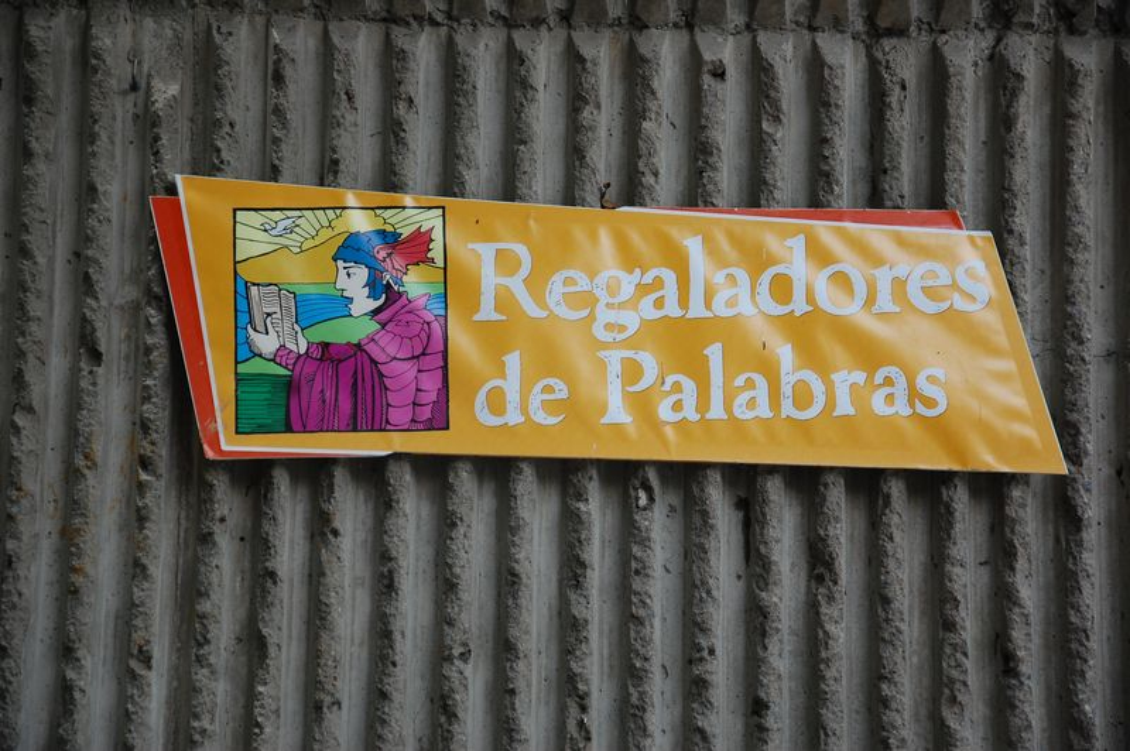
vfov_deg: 12.2
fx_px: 3528
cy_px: 376
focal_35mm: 112
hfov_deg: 18.2
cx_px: 565
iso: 400
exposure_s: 1/320
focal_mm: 75
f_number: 5.6
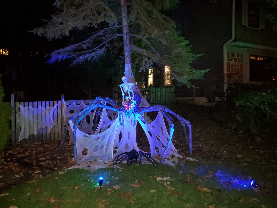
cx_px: 138
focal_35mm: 26
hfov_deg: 67.3
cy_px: 104
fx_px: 208
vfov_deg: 53.1
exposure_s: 1/10
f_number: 1.5
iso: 429
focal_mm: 4.3
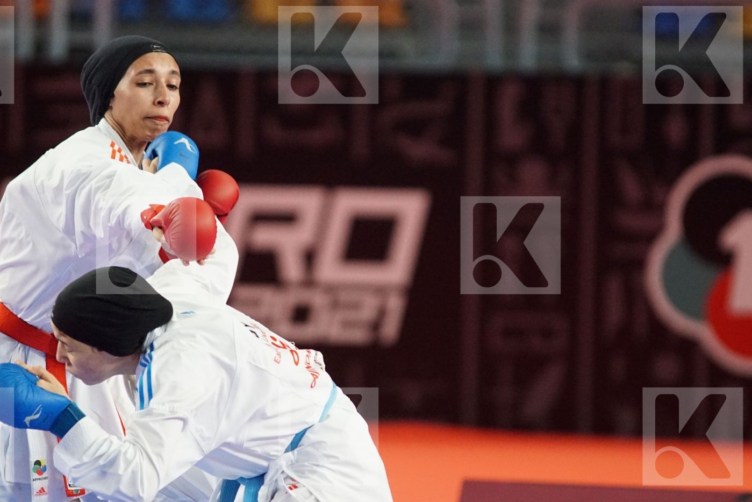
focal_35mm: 386
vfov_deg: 3.6
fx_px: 8063
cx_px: 328
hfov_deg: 5.3
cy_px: 245
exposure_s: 1/1600
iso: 3200
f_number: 2.8
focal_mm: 200
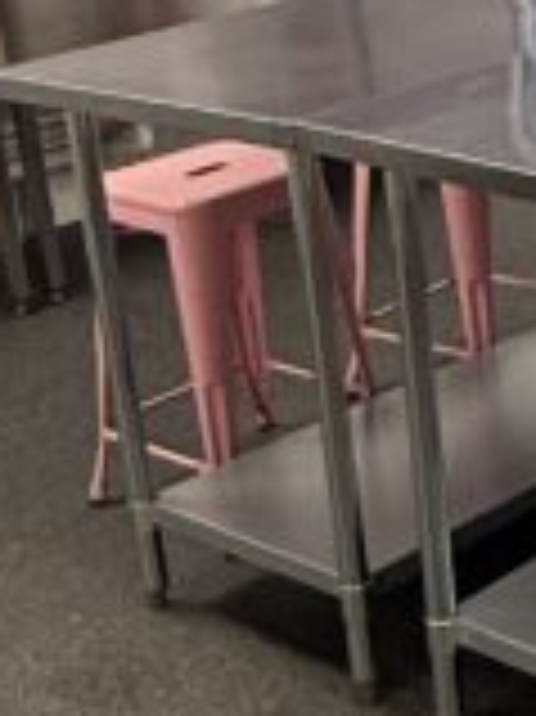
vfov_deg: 21.6
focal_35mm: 90
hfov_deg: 15.2
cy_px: 171
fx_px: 1861
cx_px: 802
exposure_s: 1/100
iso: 160
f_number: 2.2
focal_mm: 2.22
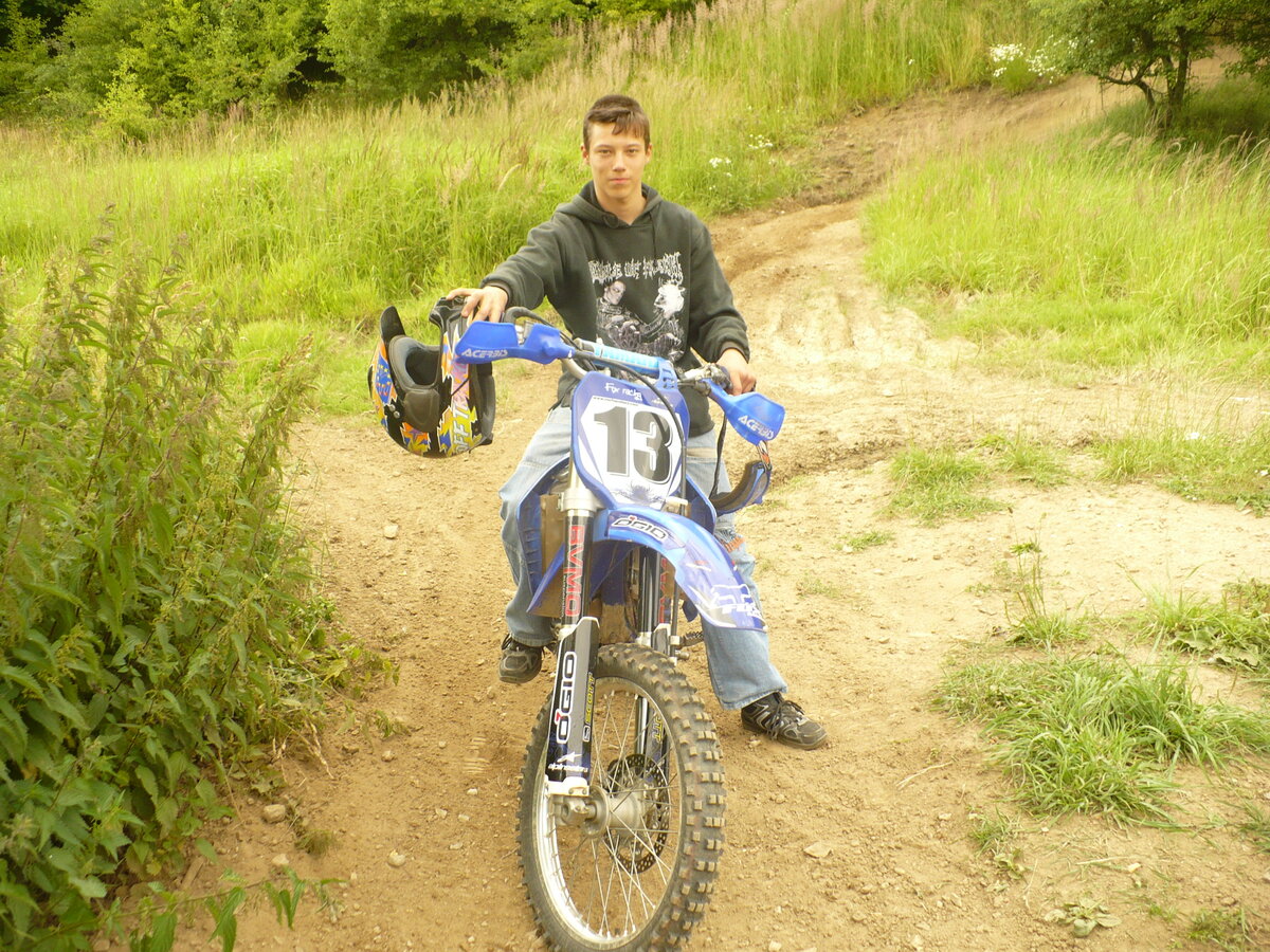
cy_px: 476
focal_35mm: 37
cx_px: 635
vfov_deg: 38.7
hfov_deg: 50.1
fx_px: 1357
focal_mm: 6.1
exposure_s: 1/160
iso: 100
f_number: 2.8
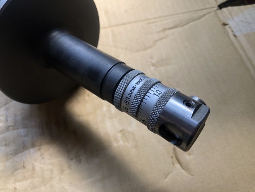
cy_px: 96
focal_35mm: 28
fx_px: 206
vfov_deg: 49.7
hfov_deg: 63.4
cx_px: 128
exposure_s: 1/120
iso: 50
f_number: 1.8
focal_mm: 3.99
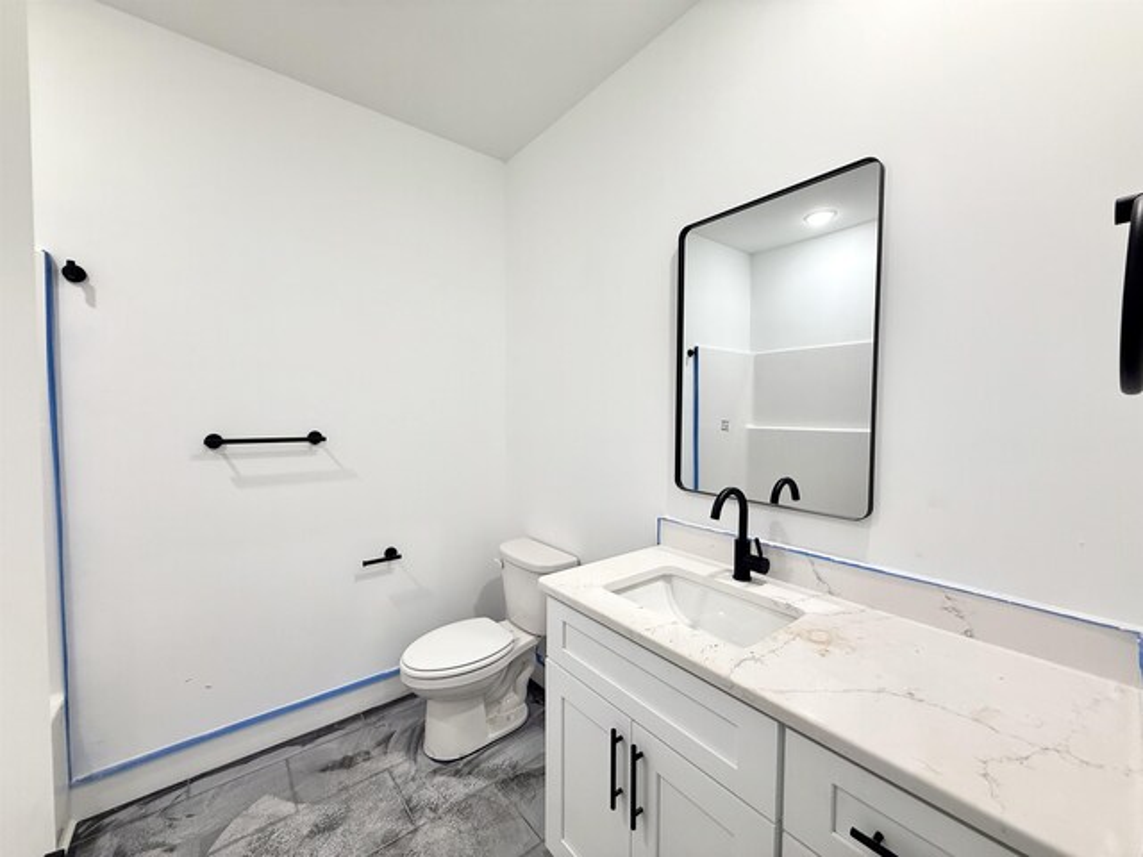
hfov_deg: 102.1
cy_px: 428
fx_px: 462
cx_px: 572
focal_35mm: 14
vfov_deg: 85.7
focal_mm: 2.22
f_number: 2.2
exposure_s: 1/120
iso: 200
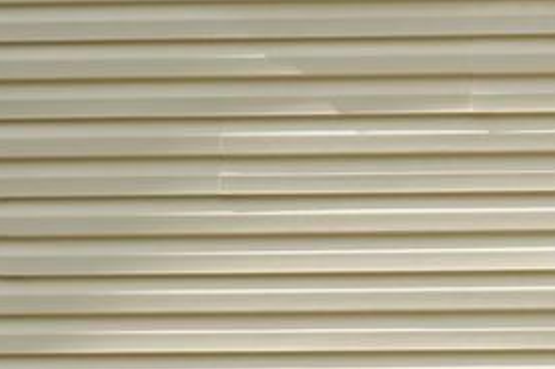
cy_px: 560
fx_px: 2325
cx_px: 665
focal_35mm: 151
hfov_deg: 13.3
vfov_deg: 8.8
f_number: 4.5
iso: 100
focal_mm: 29
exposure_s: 1/500
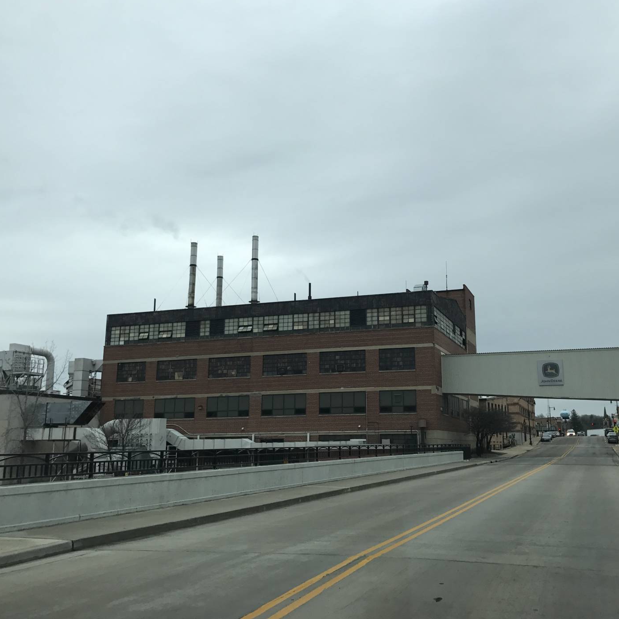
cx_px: 360
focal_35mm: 34
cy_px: 301
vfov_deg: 48.4
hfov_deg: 48.3
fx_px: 688
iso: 20
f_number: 1.8
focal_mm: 3.99
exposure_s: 1/987
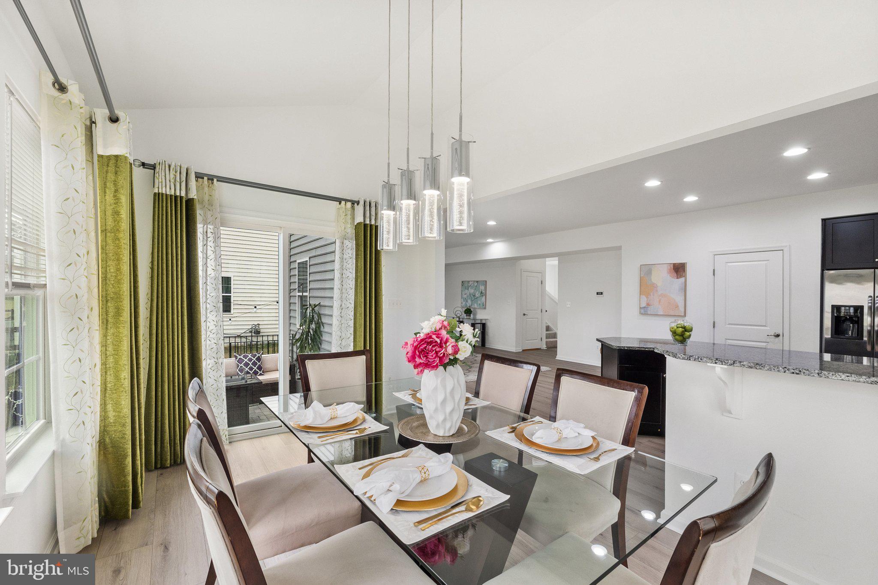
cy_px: 292
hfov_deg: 100.4
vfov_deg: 77.3
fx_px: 366
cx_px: 439
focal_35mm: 15
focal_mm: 10
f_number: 8
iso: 800
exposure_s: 1/20
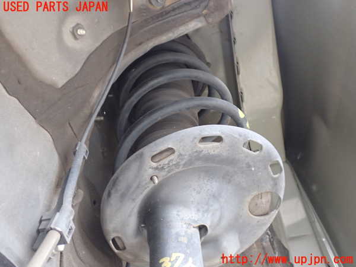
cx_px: 178
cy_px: 134
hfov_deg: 49.0
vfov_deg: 37.7
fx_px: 391
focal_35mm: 38
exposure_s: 1/40
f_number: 2.7
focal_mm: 6.83
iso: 250
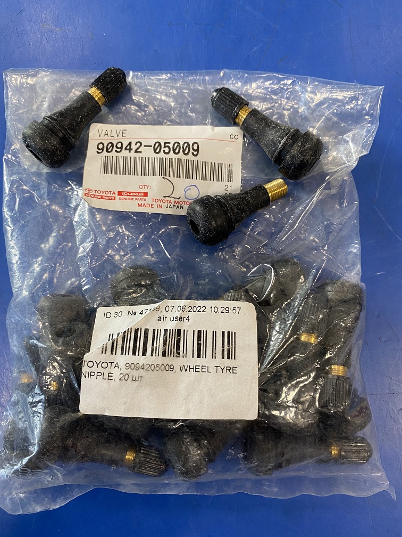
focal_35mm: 26
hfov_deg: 53.1
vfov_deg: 67.3
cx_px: 201
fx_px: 403
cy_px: 268
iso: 100
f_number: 1.8
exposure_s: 1/50
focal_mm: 4.25
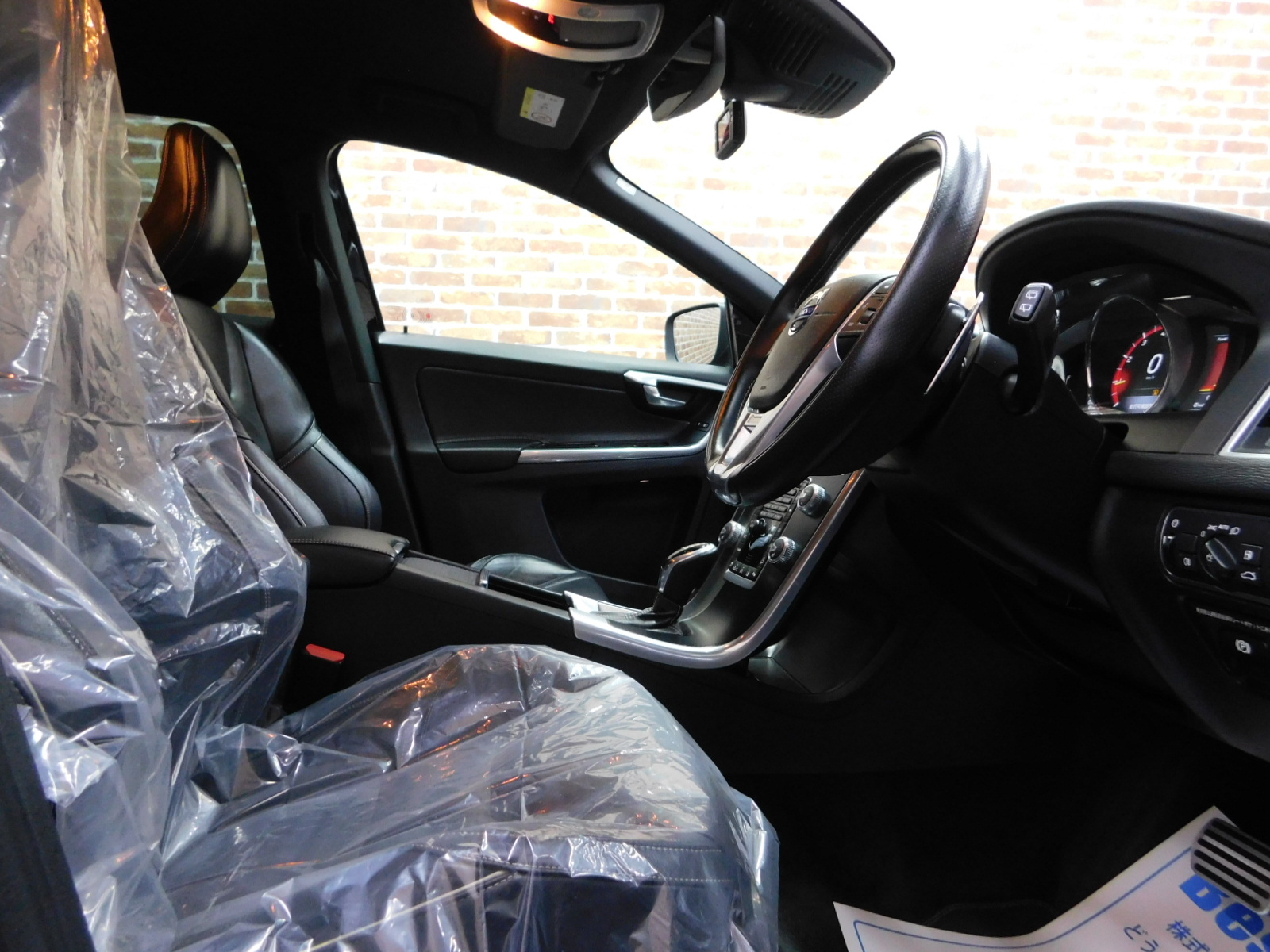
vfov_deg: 58.9
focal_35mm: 23
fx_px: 844
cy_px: 476
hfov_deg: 73.9
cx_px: 635
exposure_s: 1/13
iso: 400
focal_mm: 4
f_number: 3
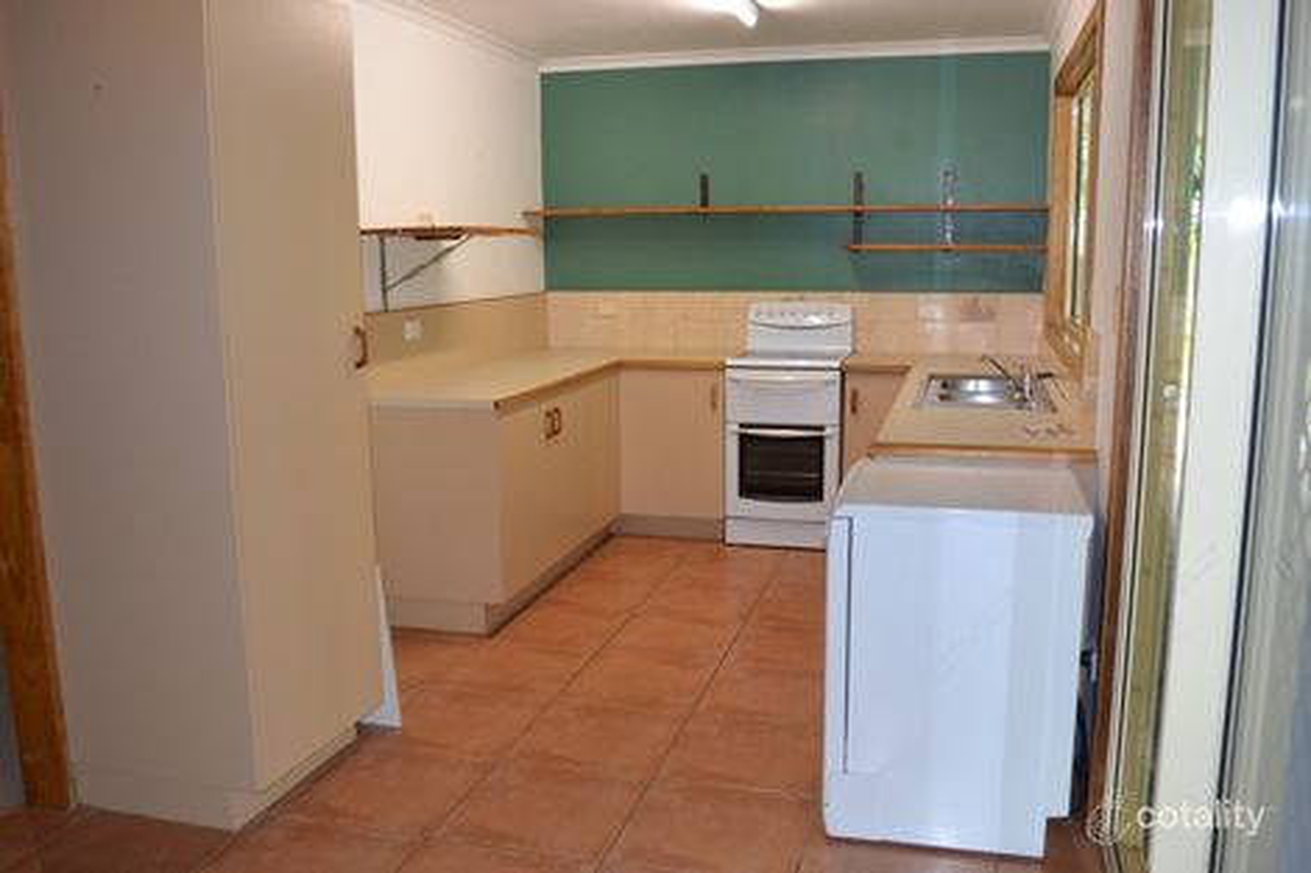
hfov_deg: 61.9
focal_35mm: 30
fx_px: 1092
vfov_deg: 43.6
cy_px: 436
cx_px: 656
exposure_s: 1/60
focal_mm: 20
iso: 1250
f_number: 3.8
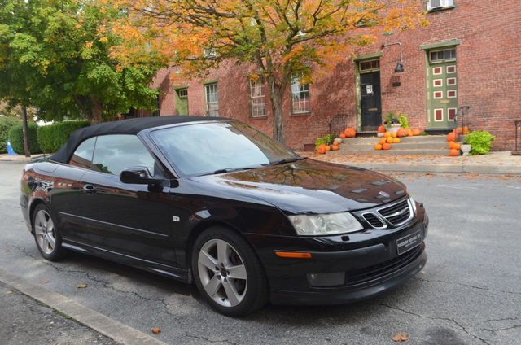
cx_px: 260
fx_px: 477
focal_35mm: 33
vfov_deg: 39.8
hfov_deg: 57.3
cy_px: 172
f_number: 7.1
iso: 200
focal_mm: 22
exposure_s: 1/200
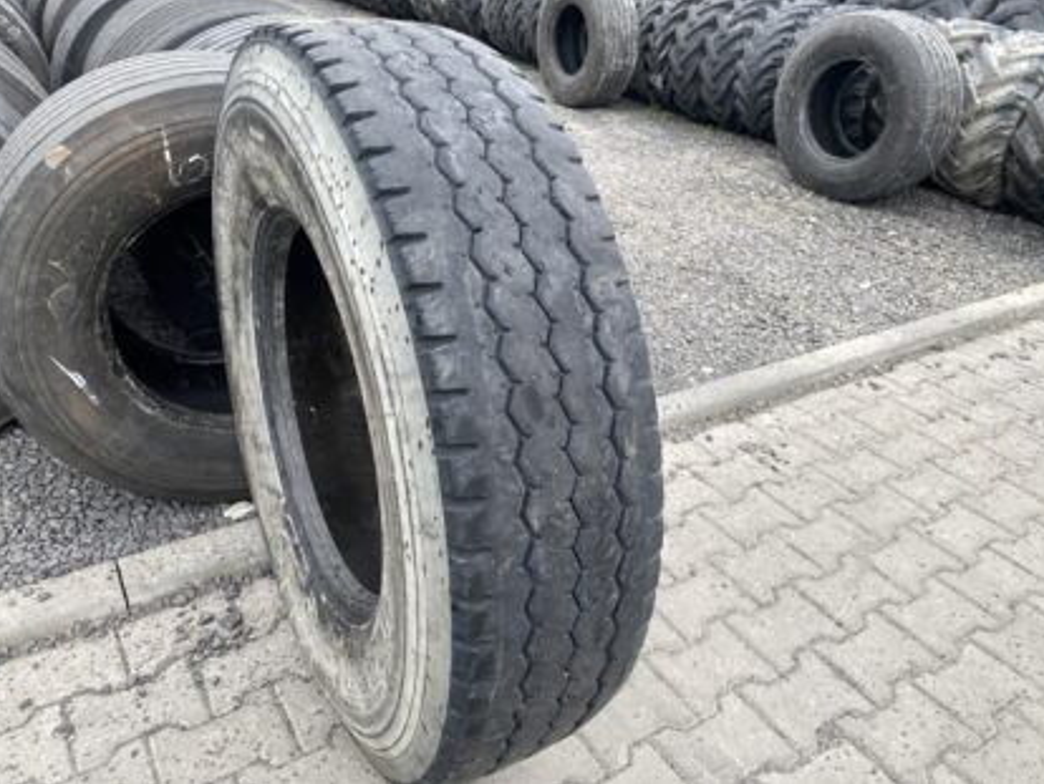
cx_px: 530
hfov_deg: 65.3
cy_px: 379
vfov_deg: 51.4
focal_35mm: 27
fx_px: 815
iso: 32
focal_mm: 4.25
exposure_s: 1/327
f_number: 1.8
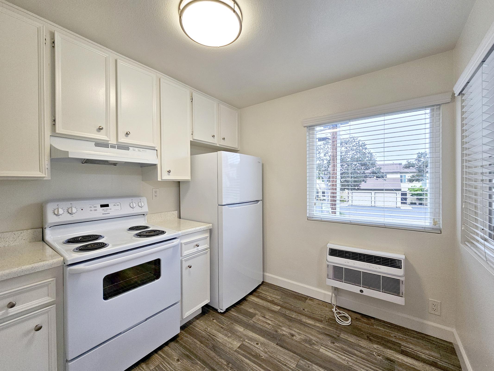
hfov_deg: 106.2
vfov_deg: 89.9
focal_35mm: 13
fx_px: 186
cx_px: 247
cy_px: 186
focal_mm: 2.2
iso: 50
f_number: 2.2
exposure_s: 1/60
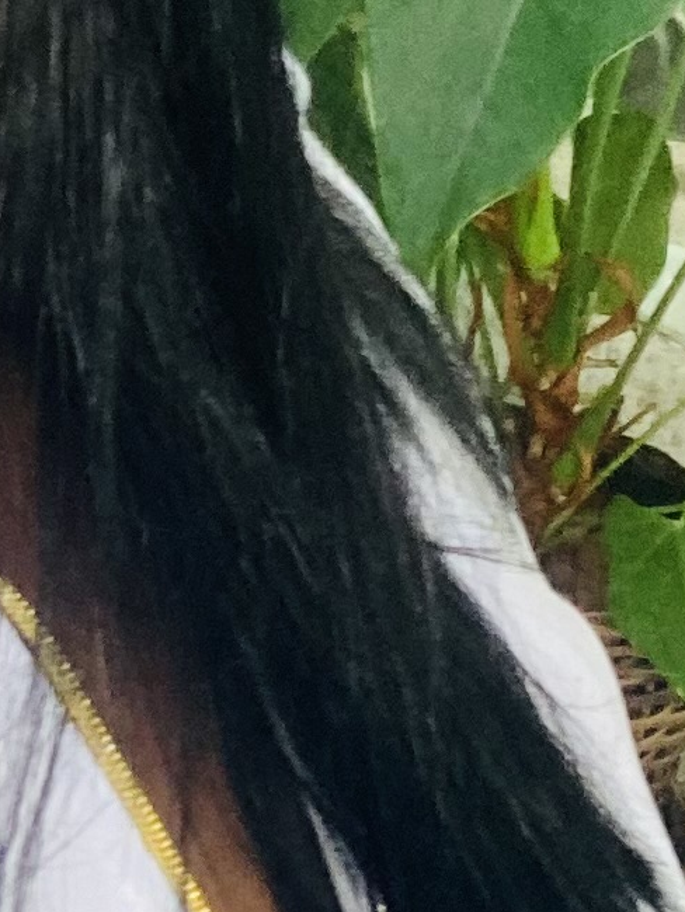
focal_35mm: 152
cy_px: 168
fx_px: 4008
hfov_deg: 9.7
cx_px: 132
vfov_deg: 12.9
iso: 125
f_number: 2.2
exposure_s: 1/60
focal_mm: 2.87
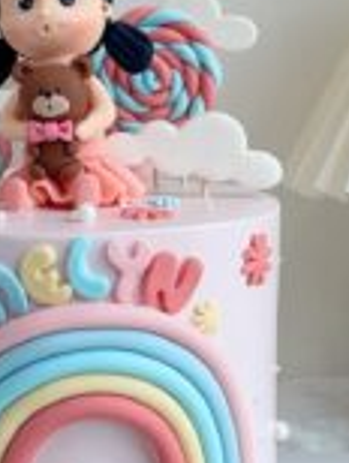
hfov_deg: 16.3
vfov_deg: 21.7
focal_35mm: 90
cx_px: 60
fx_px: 1207
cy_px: 176
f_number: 1.6
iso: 32
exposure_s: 1/148
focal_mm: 5.1
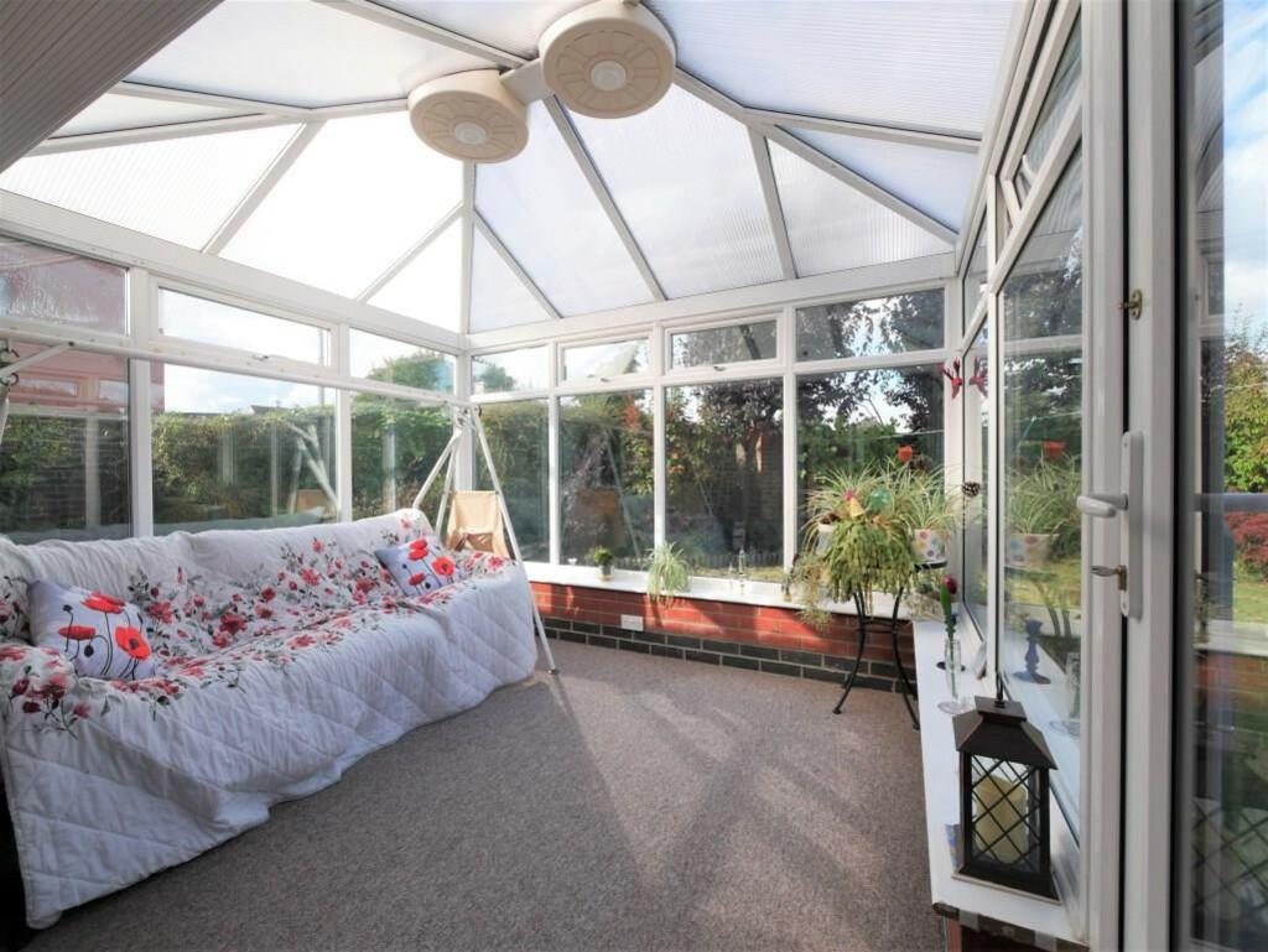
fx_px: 513
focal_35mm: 14
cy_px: 476
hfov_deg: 102.0
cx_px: 634
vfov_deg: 85.7
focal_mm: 7
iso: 200
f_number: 5.6
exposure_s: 1/250
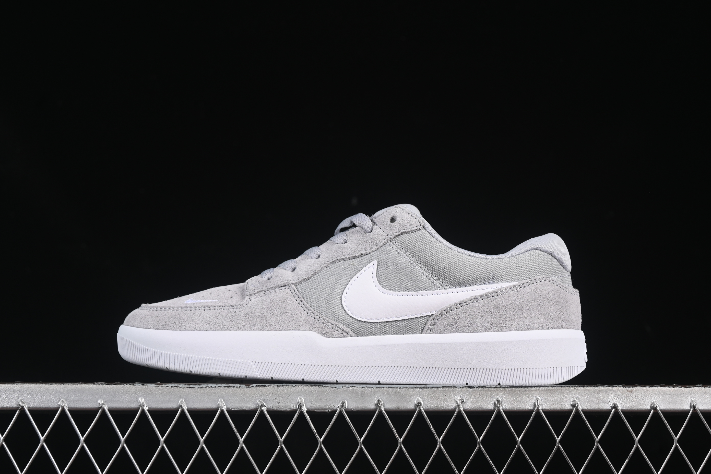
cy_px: 237
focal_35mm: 75
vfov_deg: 18.2
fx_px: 1481
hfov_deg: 27.0
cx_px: 356
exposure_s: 1/80
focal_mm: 50
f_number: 7.1
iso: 160
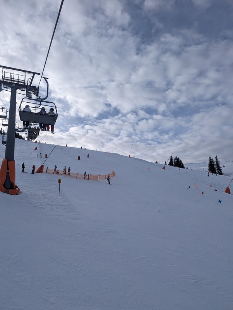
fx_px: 215
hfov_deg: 56.9
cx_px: 116
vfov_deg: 71.5
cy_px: 155
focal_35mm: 24
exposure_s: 1/4525
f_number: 1.85
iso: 46
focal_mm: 6.81
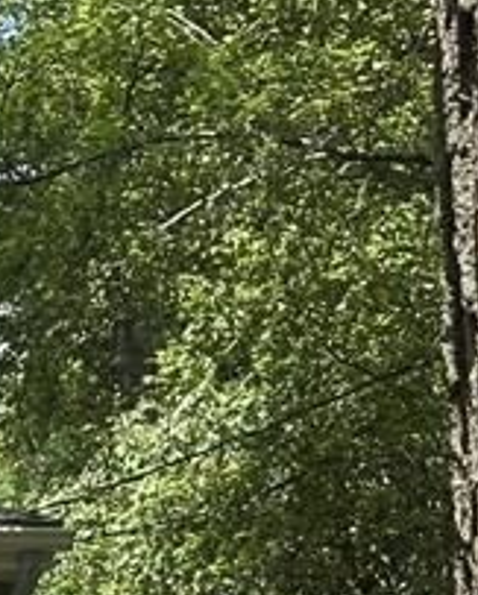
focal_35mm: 236
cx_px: -982
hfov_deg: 6.1
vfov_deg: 8.1
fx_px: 4164
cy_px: 818
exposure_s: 1/1095
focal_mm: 6.86
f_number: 1.78
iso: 64
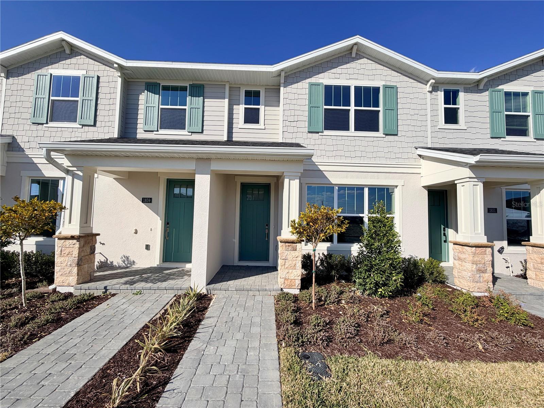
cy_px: 204
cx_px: 272
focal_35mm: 14
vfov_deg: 85.7
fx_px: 220
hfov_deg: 102.1
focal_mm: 2.22
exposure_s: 1/1285
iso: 20
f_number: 2.2
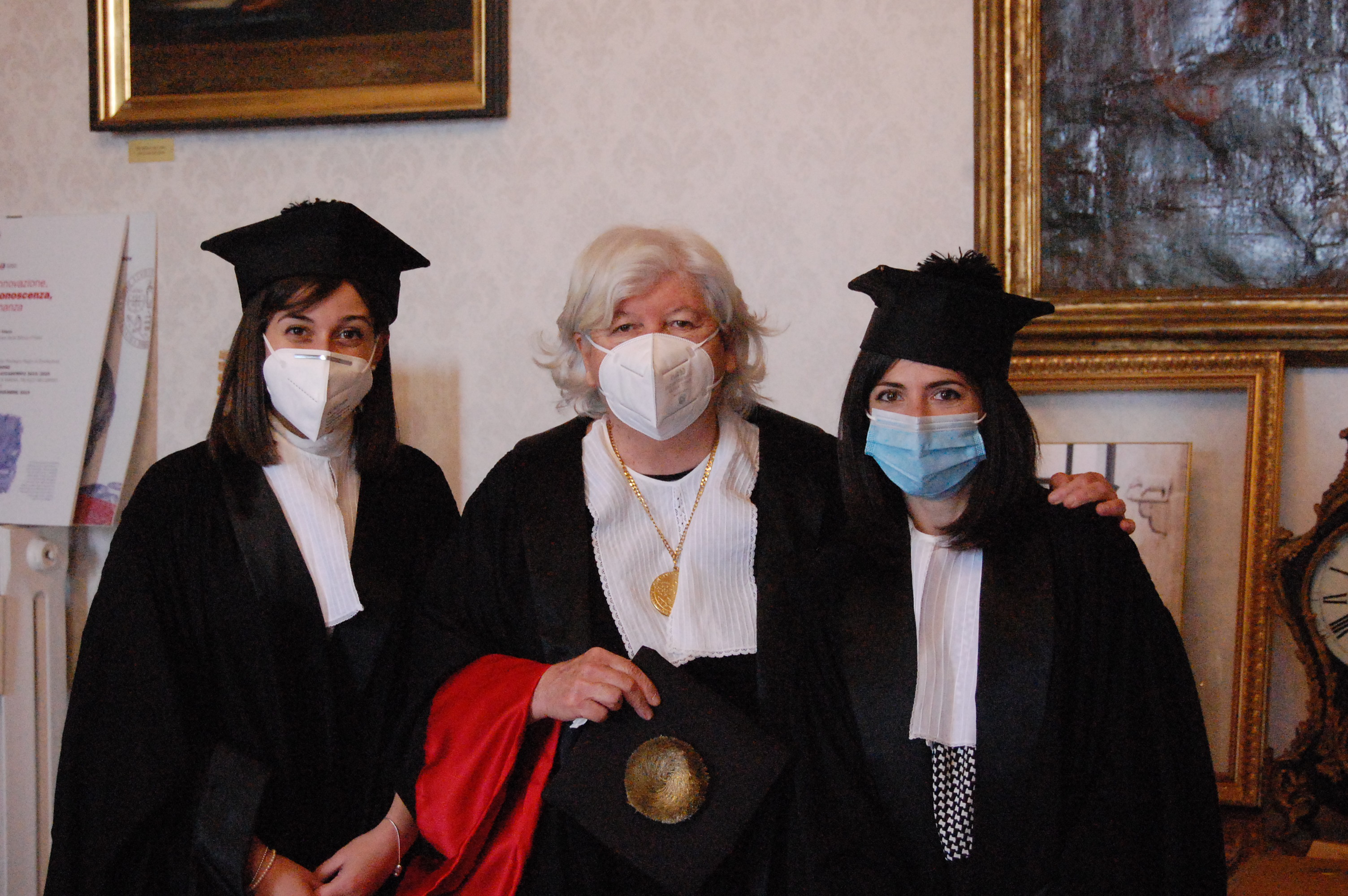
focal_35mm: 63
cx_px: 674
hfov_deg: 31.9
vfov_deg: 21.5
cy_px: 448
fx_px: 2357
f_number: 5.6
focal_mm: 42
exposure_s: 1/125
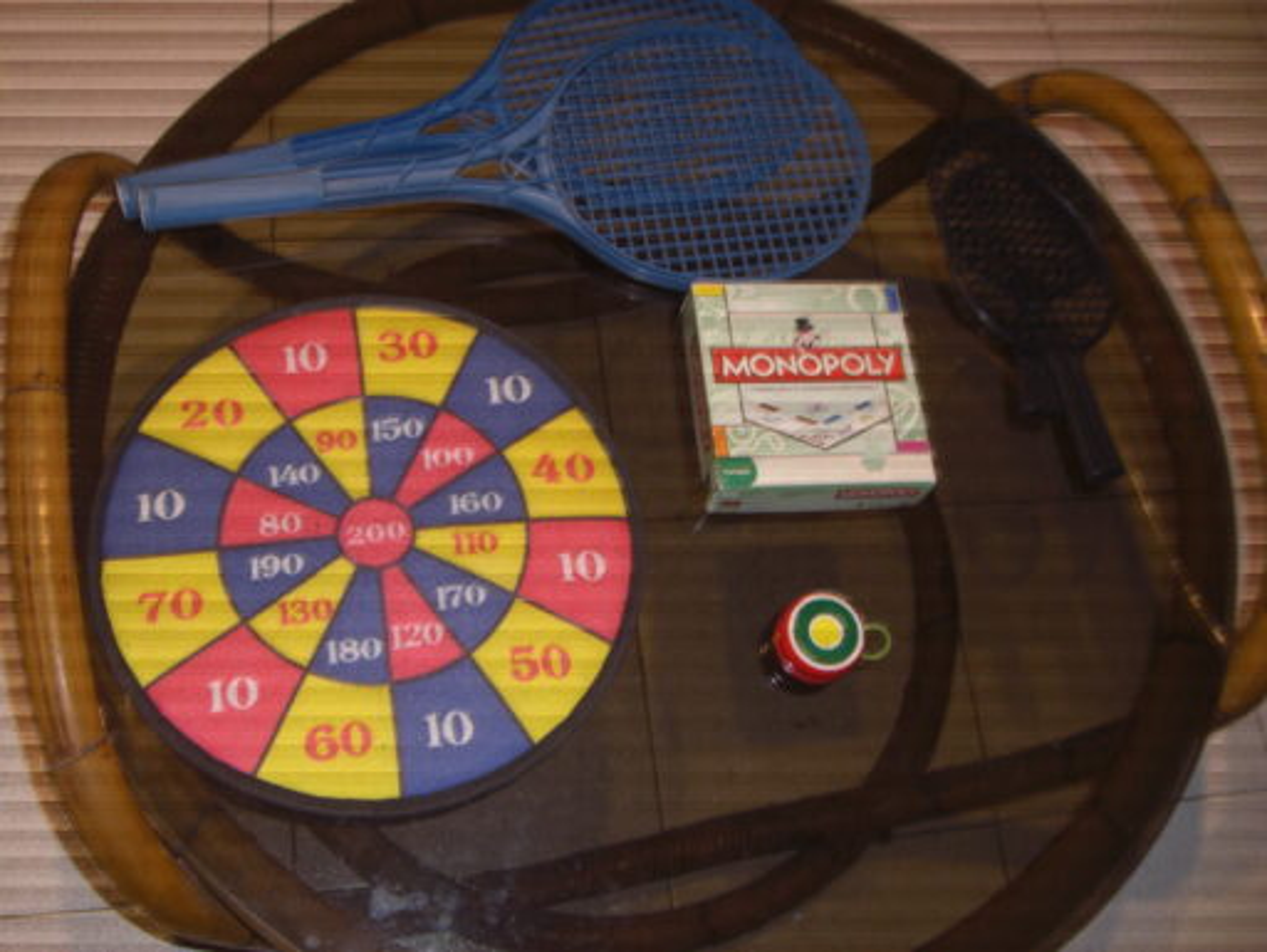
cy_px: 476
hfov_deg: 48.9
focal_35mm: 38
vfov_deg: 37.8
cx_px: 634
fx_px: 1392
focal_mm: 6.2
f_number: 8
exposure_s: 1/30
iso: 100
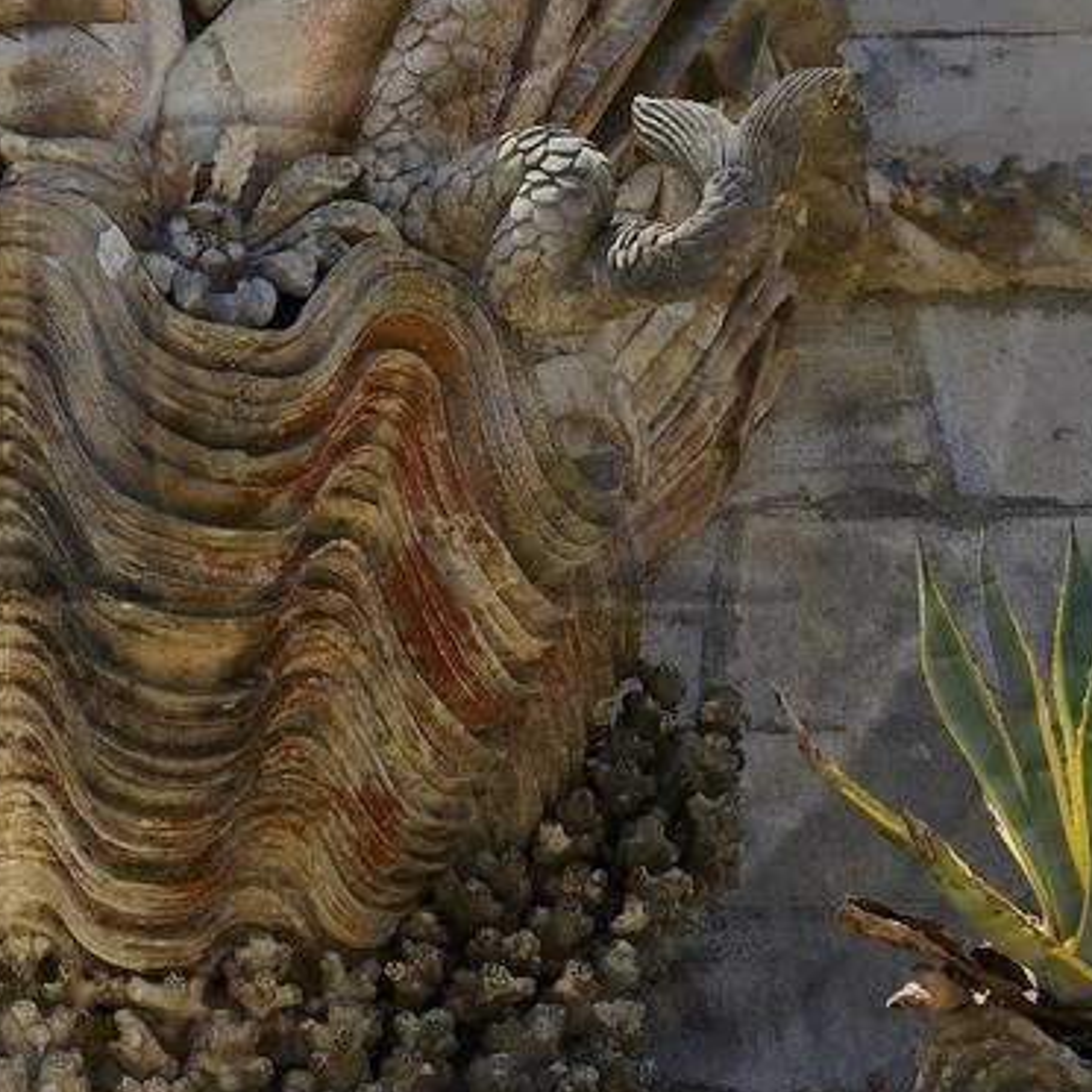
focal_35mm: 117
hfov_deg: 14.6
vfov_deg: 14.8
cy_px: 126
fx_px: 4176
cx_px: -47
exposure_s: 1/400
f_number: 8
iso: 200
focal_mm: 32
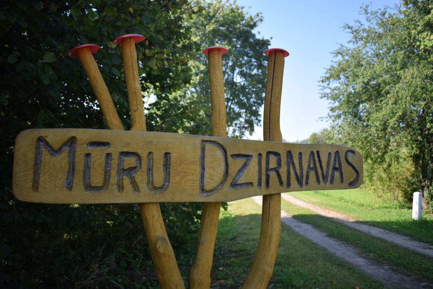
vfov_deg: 41.7
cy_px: 144
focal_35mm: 32
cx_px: 216
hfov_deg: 59.5
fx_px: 379
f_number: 4
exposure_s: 1/1250
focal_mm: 21
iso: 400
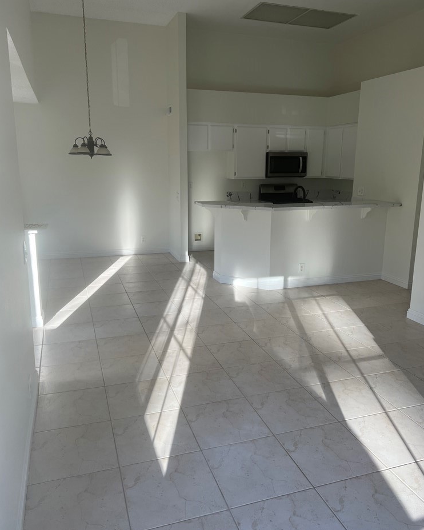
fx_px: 439
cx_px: 215
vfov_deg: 62.2
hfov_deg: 51.5
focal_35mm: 28
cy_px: 254
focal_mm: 5.7
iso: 50
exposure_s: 1/360
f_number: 1.5
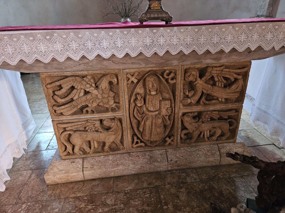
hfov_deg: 73.9
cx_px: 142
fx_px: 189
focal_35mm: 23
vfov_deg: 58.9
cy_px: 106
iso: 1250
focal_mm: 5.4
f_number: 1.8
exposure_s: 1/25
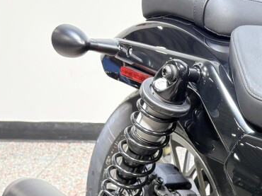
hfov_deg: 24.0
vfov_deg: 18.7
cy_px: 224
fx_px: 567
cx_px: 300
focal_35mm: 75
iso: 64
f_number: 1.6
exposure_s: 1/60
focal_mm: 5.96
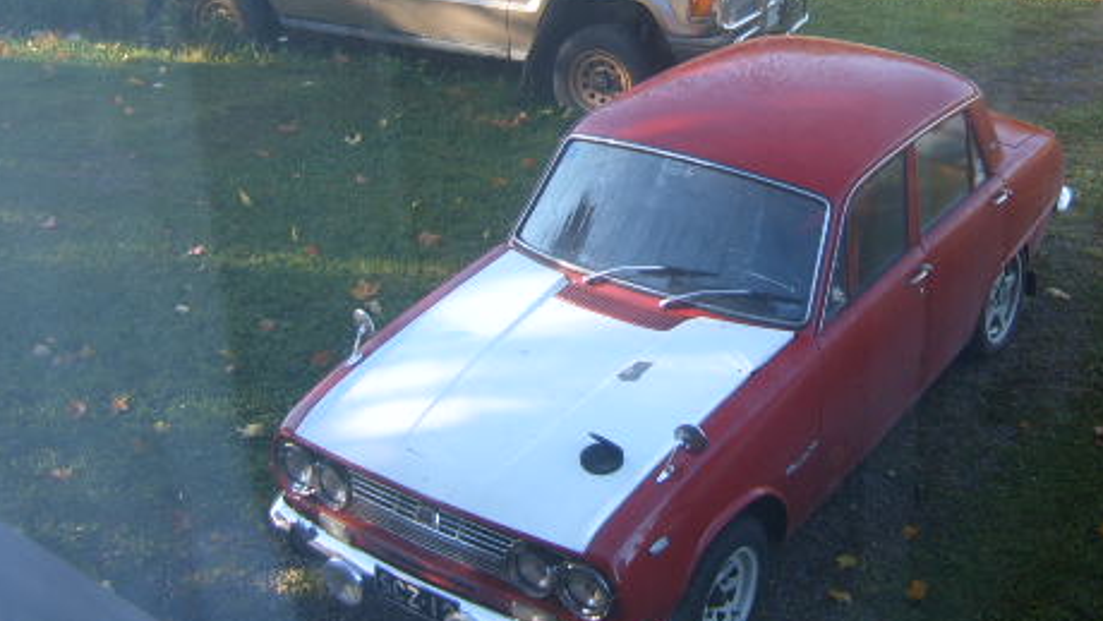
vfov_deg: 22.3
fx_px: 1550
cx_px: 671
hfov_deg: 39.0
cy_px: 120
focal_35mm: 53
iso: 50
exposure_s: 1/125
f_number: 2.8
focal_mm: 5.8
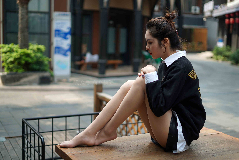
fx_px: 332
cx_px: 120
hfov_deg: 39.6
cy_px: 80
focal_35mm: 50
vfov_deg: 27.0
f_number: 1.8
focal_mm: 50
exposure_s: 1/1250
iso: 100
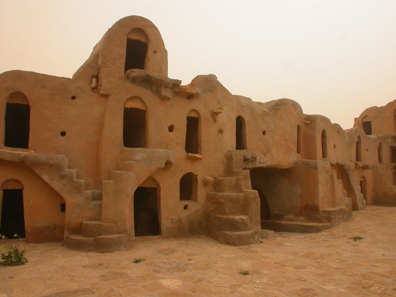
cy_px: 148
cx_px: 198
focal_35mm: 38
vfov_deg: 37.7
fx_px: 435
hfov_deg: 49.0
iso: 100
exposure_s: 1/246
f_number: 6
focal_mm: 7.85
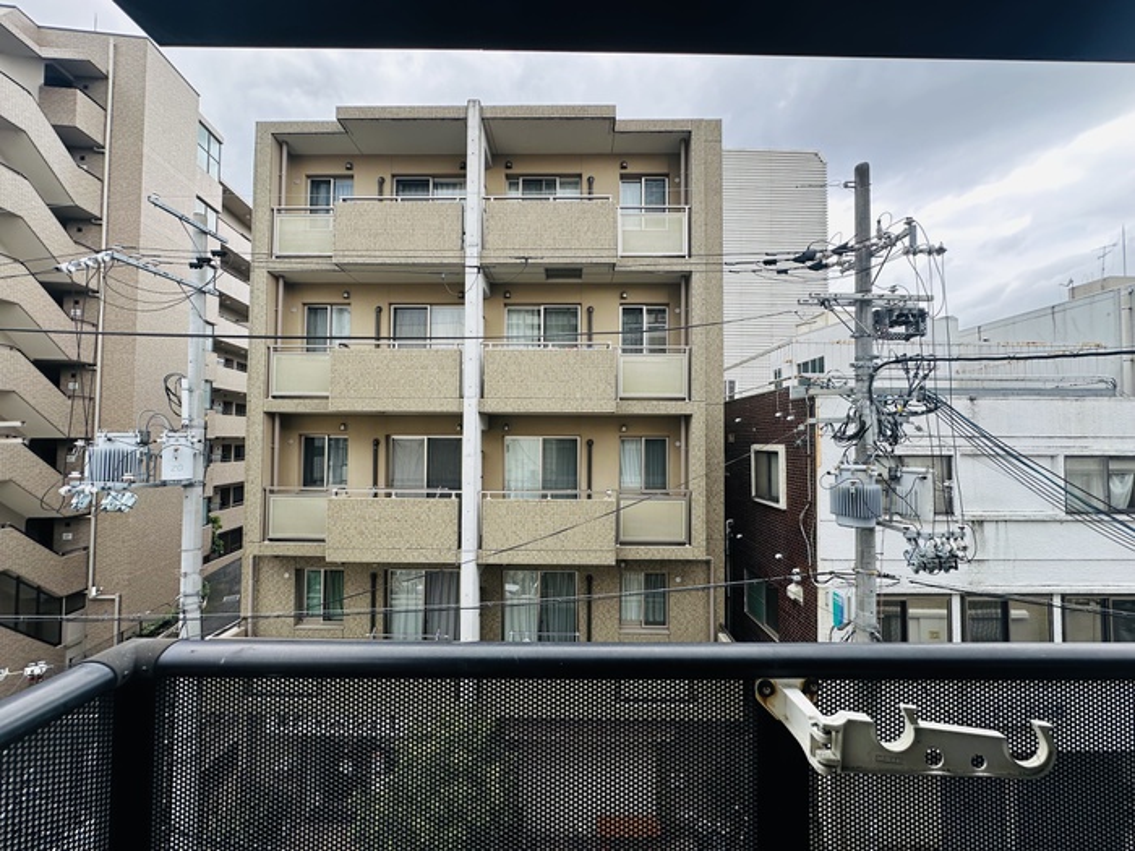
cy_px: 426
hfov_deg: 102.1
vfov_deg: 85.7
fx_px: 459
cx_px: 568
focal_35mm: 14
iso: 40
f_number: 2.2
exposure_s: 1/238
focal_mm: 2.22
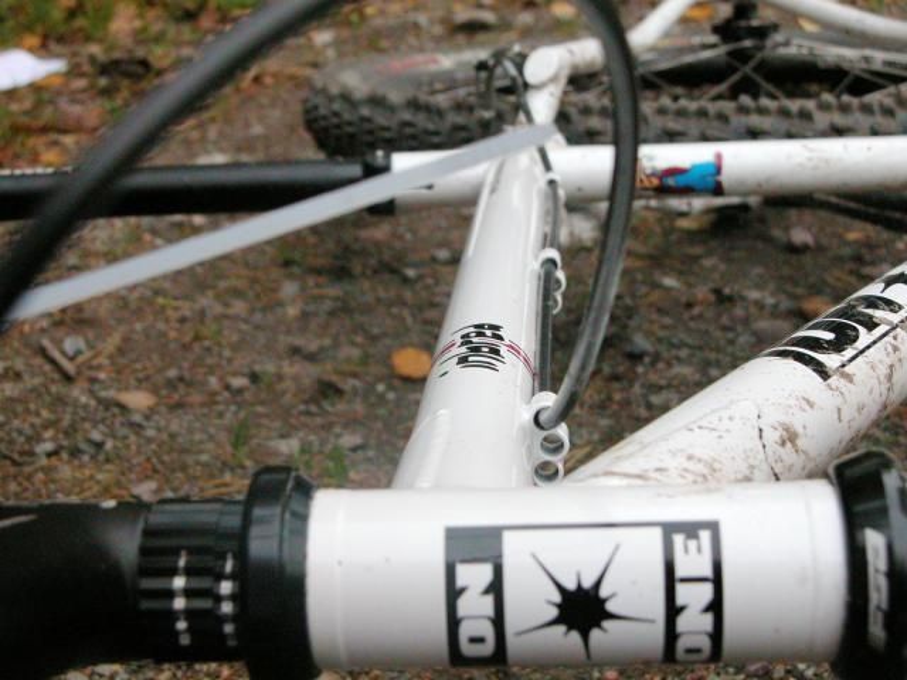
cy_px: 340
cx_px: 454
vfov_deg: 22.3
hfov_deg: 29.4
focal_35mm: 66
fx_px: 1729
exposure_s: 1/736
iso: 400
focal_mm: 16.8
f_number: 4.1
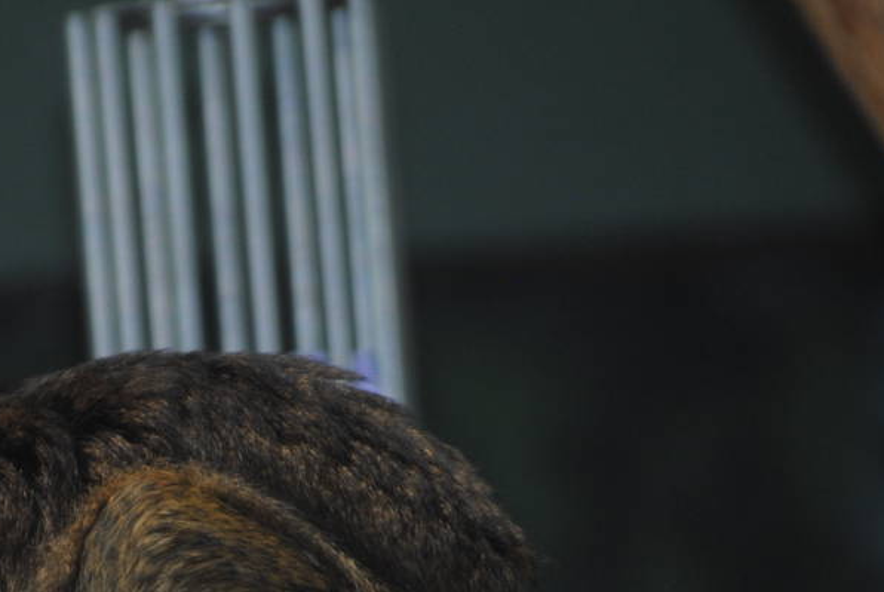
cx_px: 47
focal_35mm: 543
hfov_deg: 3.8
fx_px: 13358
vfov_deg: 2.5
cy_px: 639
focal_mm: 135
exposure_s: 1/60
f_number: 5
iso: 200
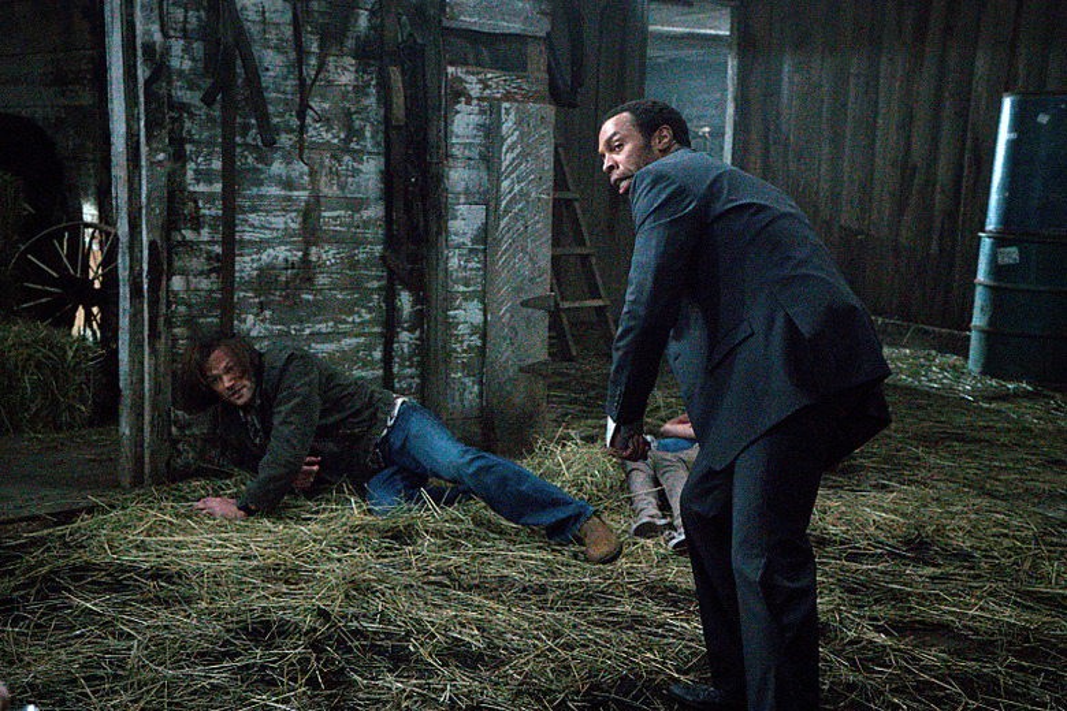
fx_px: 1482
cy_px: 356
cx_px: 534
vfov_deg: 27.0
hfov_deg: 39.6
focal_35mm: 50
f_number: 6.3
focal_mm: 50
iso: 20000
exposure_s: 1/250
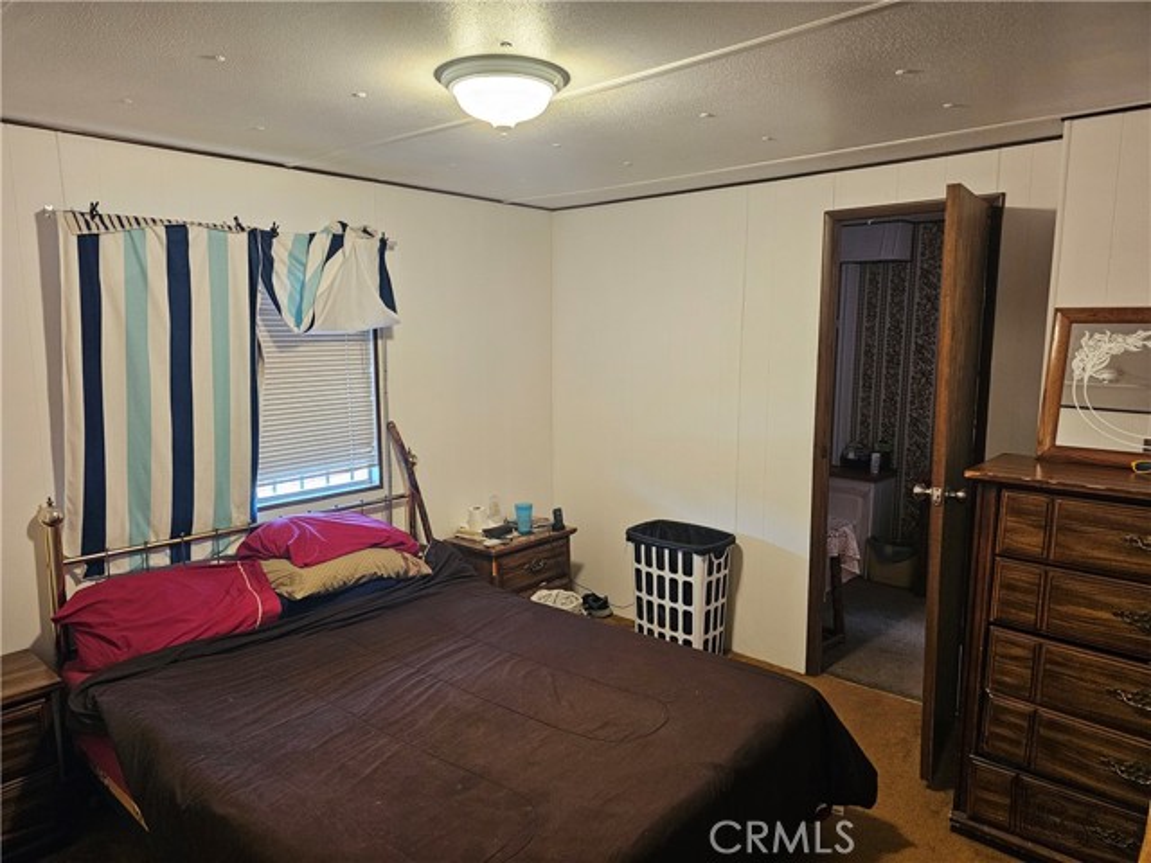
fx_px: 765
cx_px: 576
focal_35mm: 23
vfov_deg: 58.9
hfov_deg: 73.9
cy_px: 432
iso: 500
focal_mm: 6.3
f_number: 1.7
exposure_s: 1/120
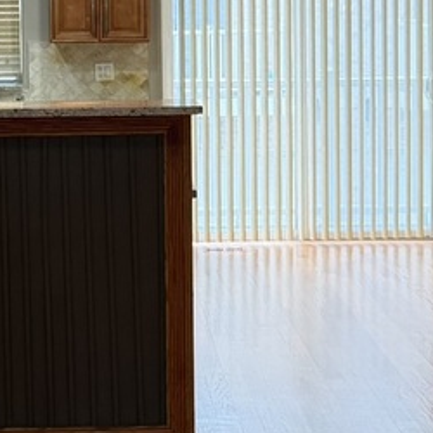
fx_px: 1727
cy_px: 87
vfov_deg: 14.2
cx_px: 147
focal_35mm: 122
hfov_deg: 14.3
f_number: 1.78
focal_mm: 6.76
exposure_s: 1/120
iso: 250
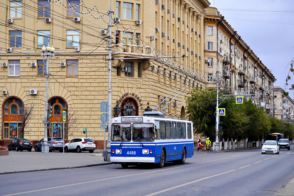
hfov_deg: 24.6
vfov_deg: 16.5
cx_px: 147
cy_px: 98
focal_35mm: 82
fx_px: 673
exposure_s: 1/320
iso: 200
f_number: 6.3
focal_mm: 55
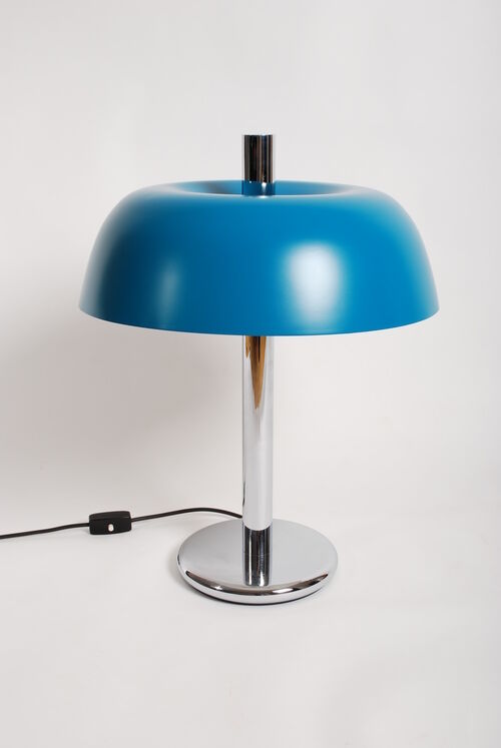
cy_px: 374
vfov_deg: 46.3
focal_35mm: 42
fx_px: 874
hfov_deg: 32.0
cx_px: 250
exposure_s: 1/160
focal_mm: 28
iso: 100
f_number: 10
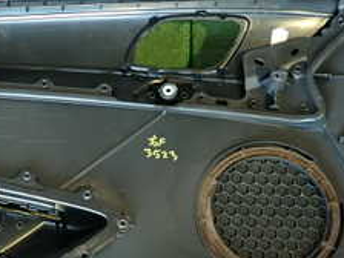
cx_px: 25
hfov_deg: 27.7
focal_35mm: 67
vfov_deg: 21.7
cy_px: 198
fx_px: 666
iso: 400
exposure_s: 1/30
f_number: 2
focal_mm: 4.5
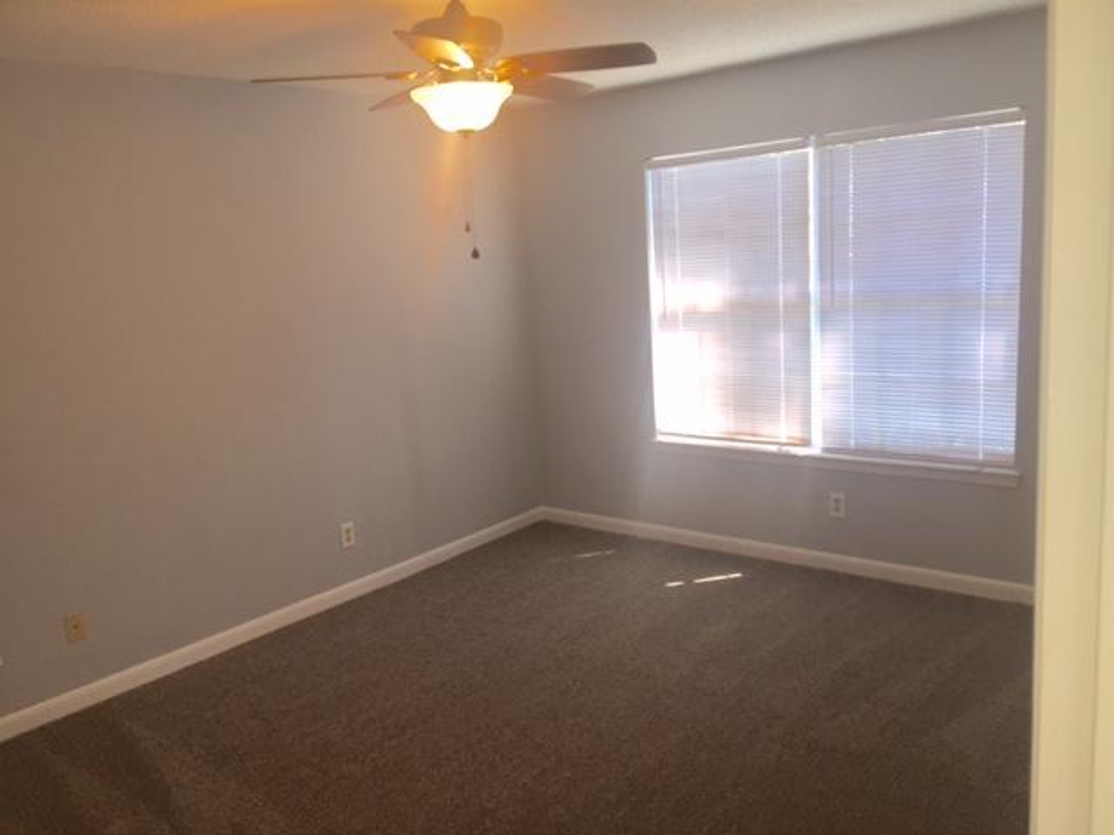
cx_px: 557
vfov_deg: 48.2
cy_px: 418
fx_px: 933
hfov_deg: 61.7
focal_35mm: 29
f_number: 2.2
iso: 32
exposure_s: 1/30
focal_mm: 4.15
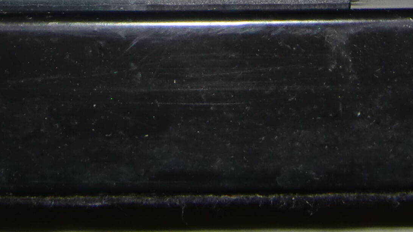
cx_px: 100
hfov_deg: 19.0
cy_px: -271
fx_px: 1227
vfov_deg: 9.9
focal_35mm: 112
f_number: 2.6
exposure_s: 1/40
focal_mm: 4.9
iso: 64
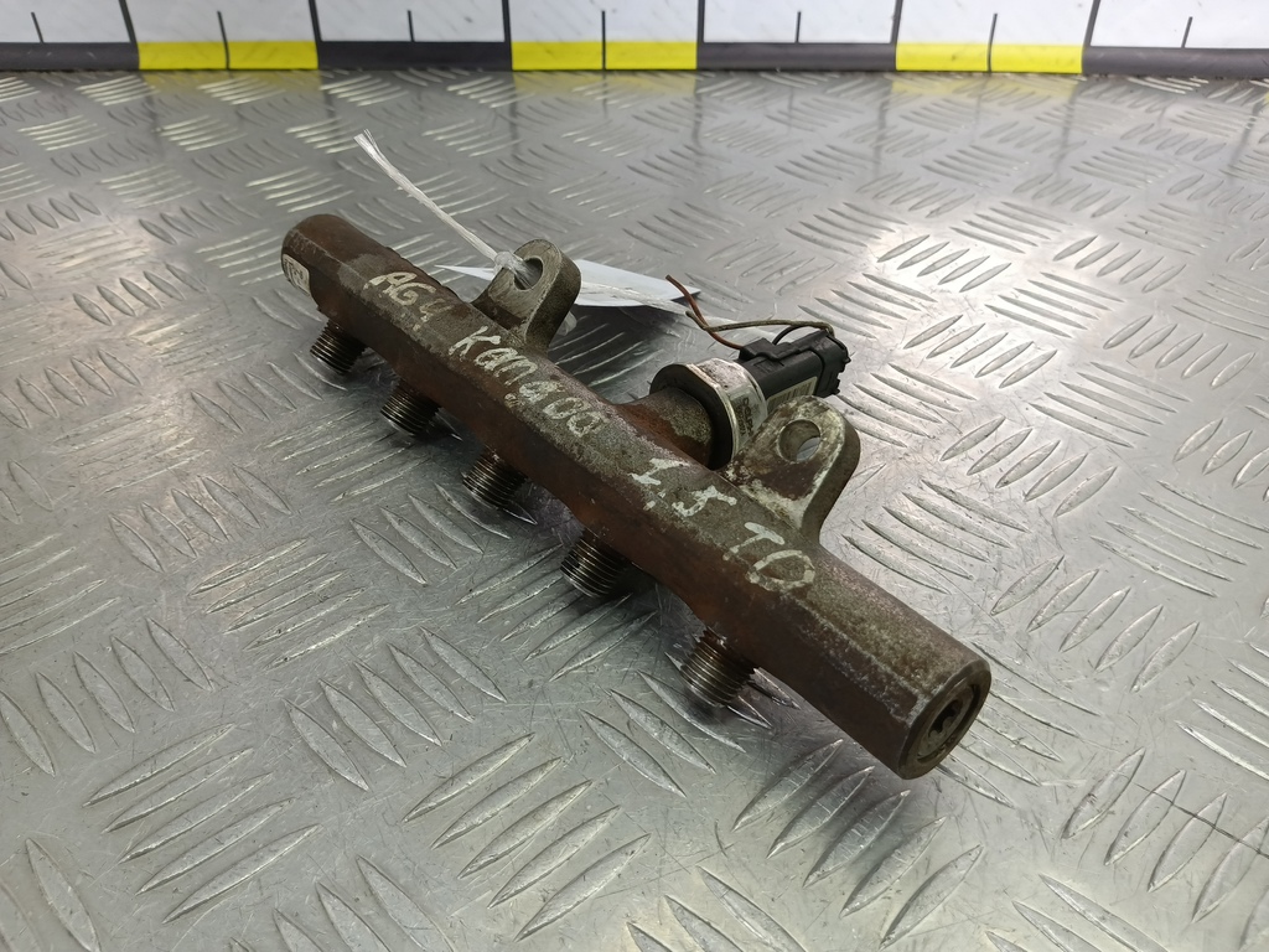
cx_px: 634
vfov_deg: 51.4
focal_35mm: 27
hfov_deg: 65.3
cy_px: 476
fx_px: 990
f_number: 1.6
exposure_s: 1/100
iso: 153
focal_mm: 4.11
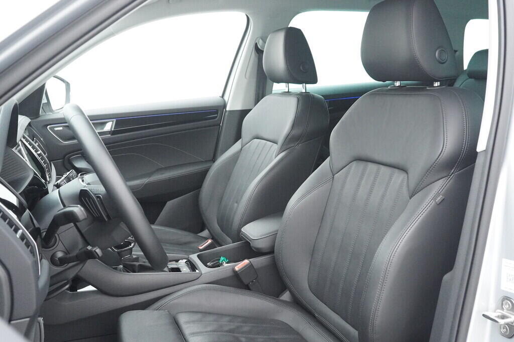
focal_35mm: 36
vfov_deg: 36.8
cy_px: 171
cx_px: 257
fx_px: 514
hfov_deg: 53.2
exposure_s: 1/250
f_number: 5
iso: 5000
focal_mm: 24
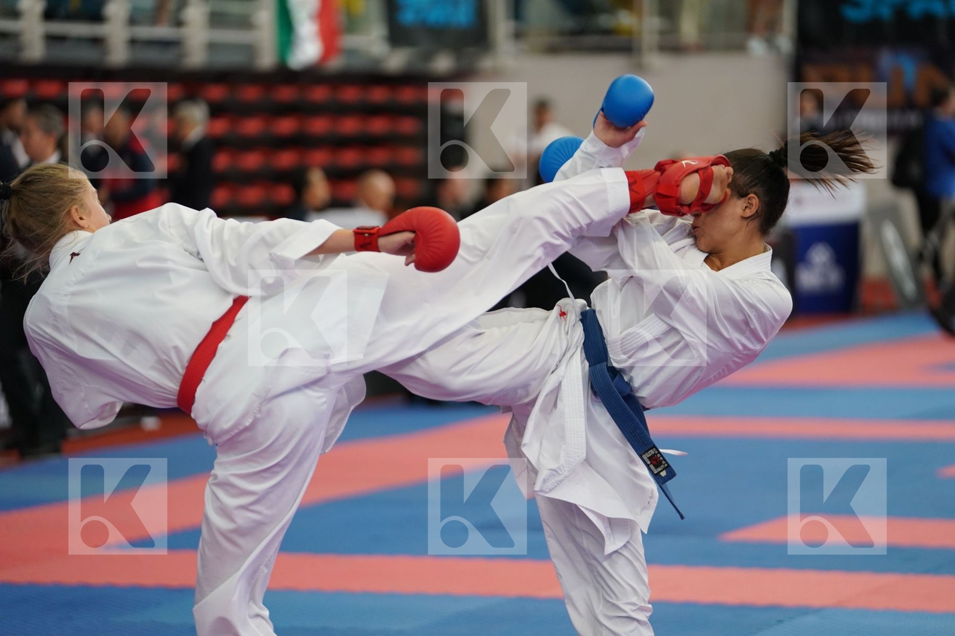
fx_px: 4297
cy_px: 318
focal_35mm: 162
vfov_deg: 8.5
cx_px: 478
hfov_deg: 12.7
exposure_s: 1/1000
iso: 2000
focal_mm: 162
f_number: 2.8
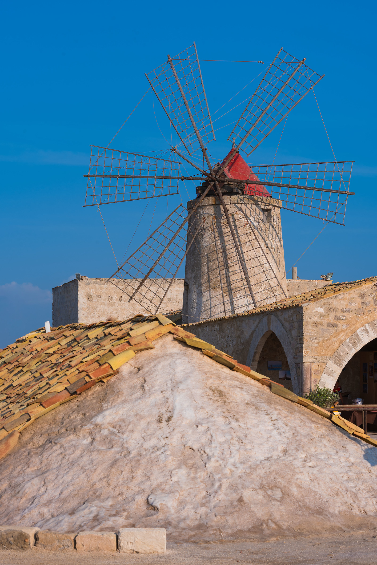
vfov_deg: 21.5
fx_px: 1491
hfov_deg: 14.4
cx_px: 188
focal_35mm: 95
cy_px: 282
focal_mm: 95
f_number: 11
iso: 50
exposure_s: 1/160
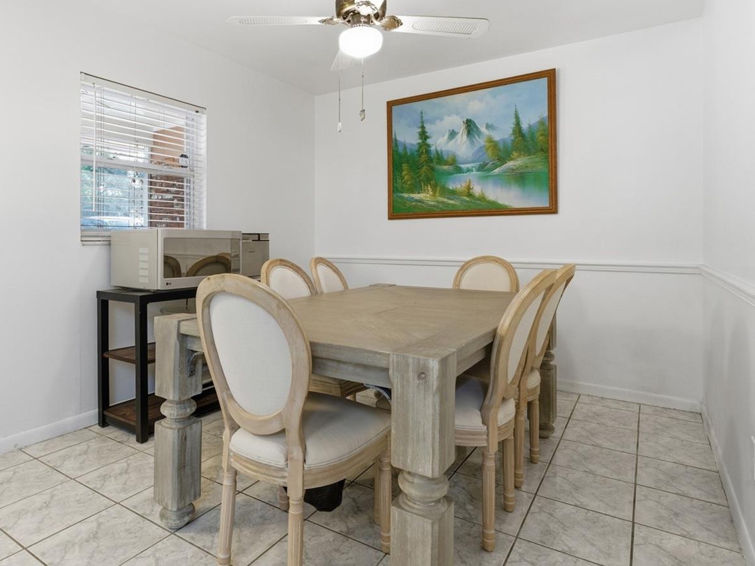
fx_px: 458
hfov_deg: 78.5
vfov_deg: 63.1
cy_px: 242
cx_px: 322
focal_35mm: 21
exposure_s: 1/25
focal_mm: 16
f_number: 9
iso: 400
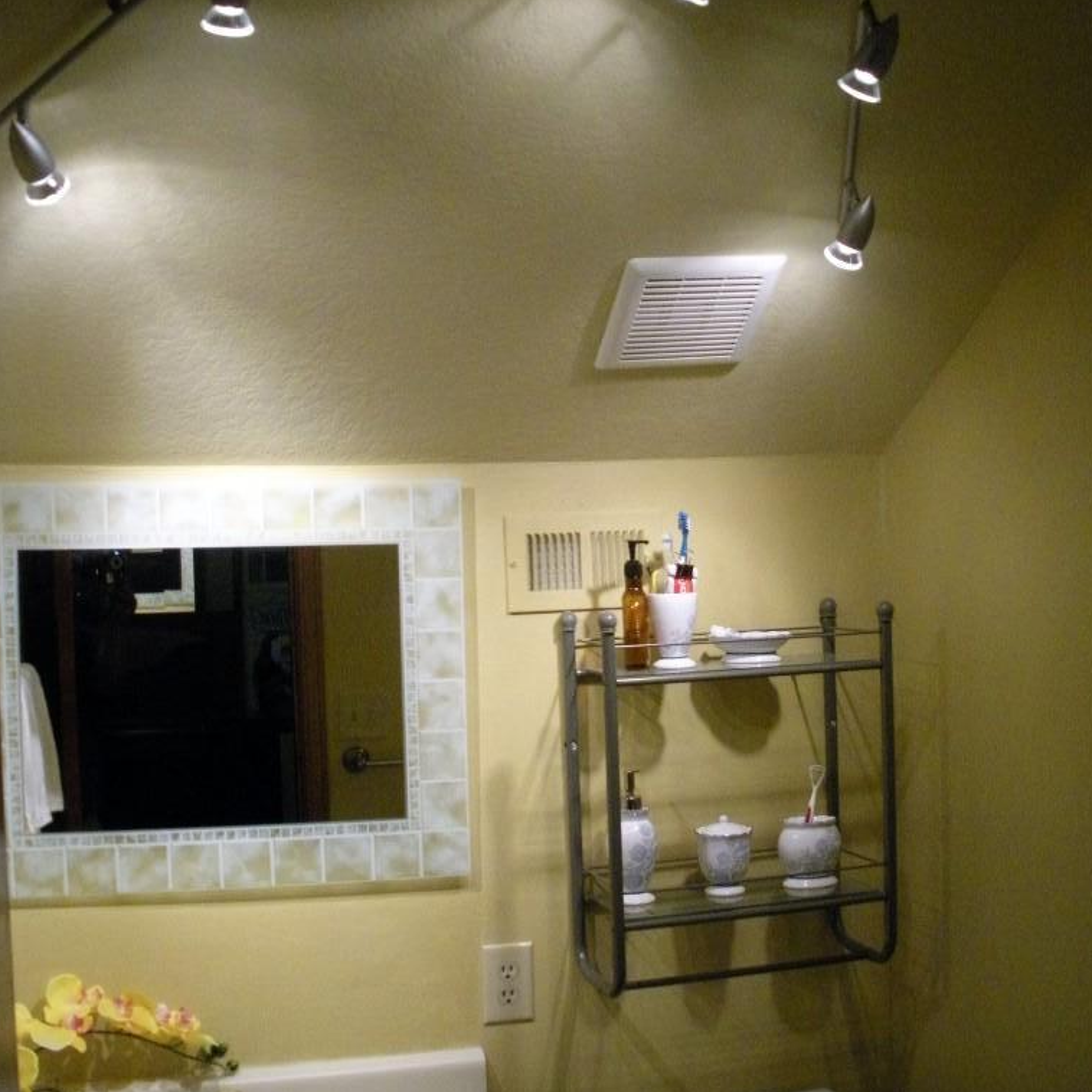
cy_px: 546
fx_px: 1535
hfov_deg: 39.2
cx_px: 547
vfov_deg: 39.2
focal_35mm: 43
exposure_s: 1/54.4
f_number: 3.5
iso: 400
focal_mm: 6.3
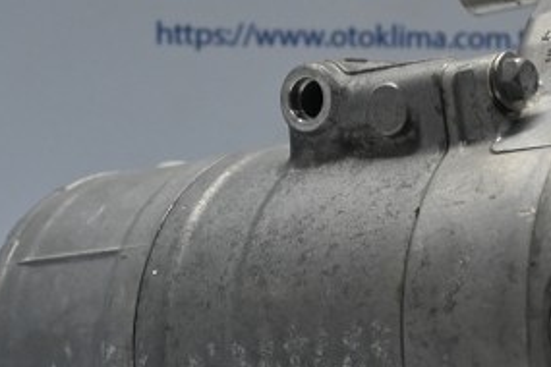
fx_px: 1771
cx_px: 350
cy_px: 204
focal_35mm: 116
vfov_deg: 11.8
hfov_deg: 17.7
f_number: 4.5
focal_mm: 27.5
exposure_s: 1/125
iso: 1000
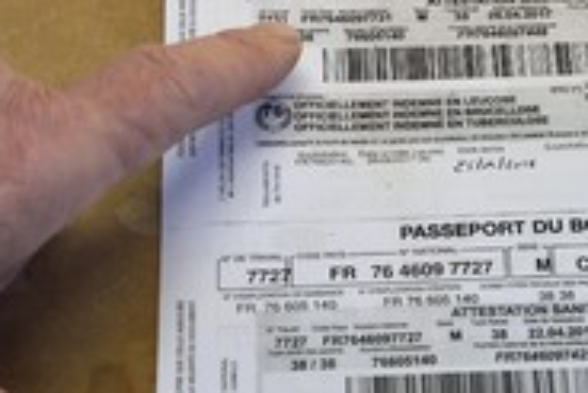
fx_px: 2092
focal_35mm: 128
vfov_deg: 10.7
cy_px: 166
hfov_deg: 15.9
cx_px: 454
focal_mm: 56
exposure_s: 1/100
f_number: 9
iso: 800
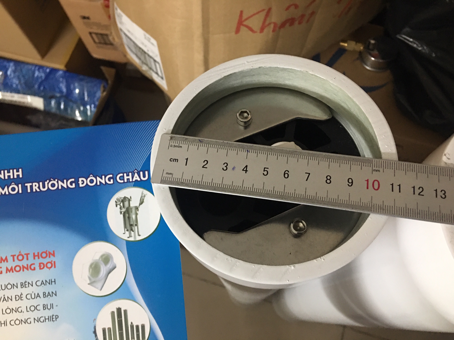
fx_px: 380
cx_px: 227
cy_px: 170
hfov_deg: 61.7
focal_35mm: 29
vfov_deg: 48.2
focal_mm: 4.15
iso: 80
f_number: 2.2
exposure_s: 1/10
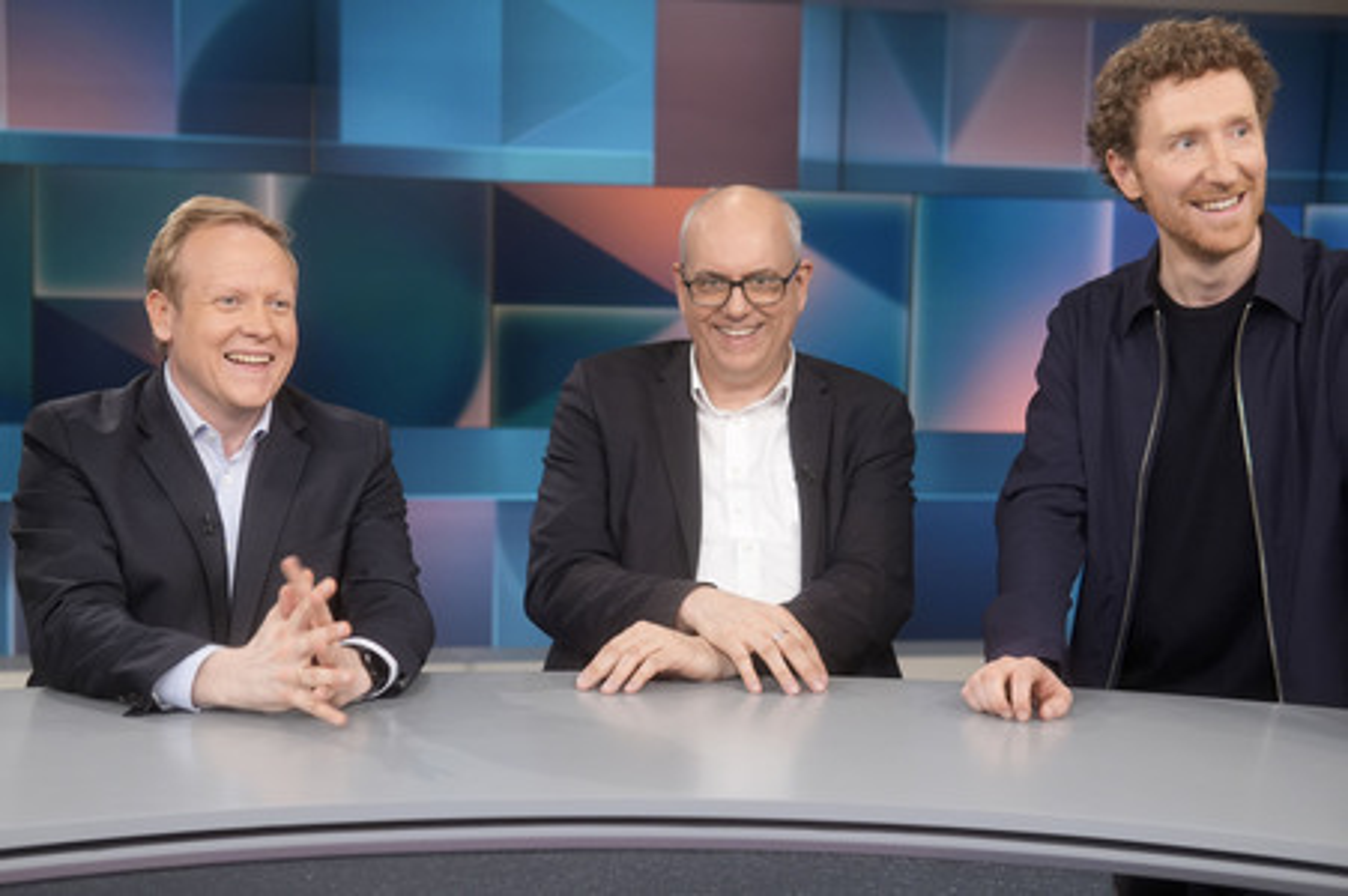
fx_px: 1684
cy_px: 448
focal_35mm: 45
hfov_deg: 43.6
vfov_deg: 29.8
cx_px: 674
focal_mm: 30
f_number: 2.2
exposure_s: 1/100
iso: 640
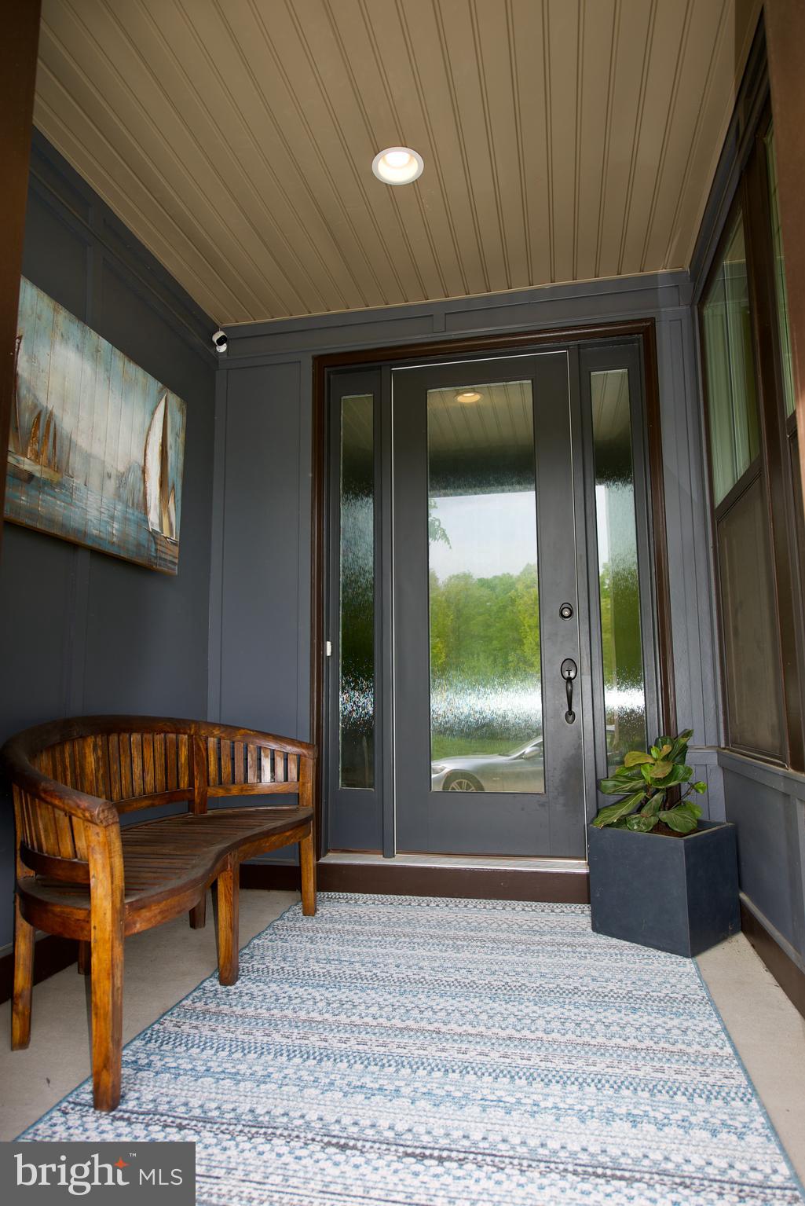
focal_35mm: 22
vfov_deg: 78.6
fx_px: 737
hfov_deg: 57.3
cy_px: 603
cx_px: 402
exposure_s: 1/200
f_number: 3.5
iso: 100
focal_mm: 22
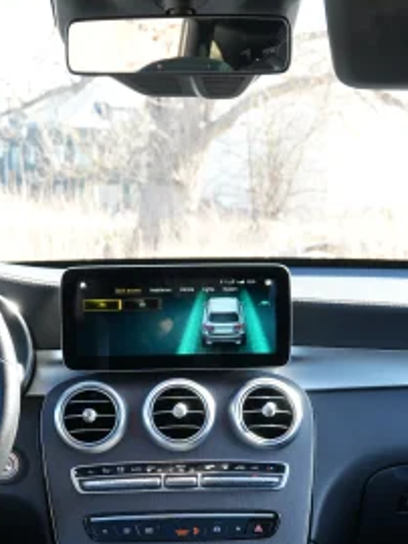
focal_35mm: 64
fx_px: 1007
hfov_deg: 22.9
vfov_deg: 29.7
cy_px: 407
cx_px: 166
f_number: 4
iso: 160
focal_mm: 18.7
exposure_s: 1/60
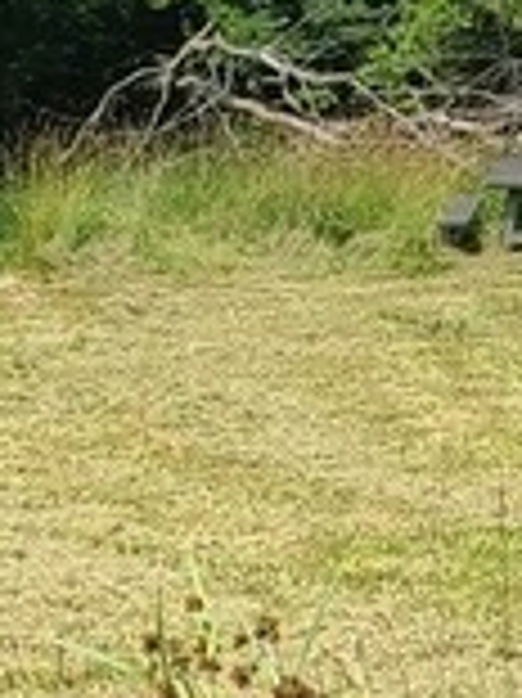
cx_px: 378
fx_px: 3644
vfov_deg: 10.9
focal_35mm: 181
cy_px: 536
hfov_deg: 8.2
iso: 40
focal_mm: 5.4
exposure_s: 1/1465
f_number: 1.8
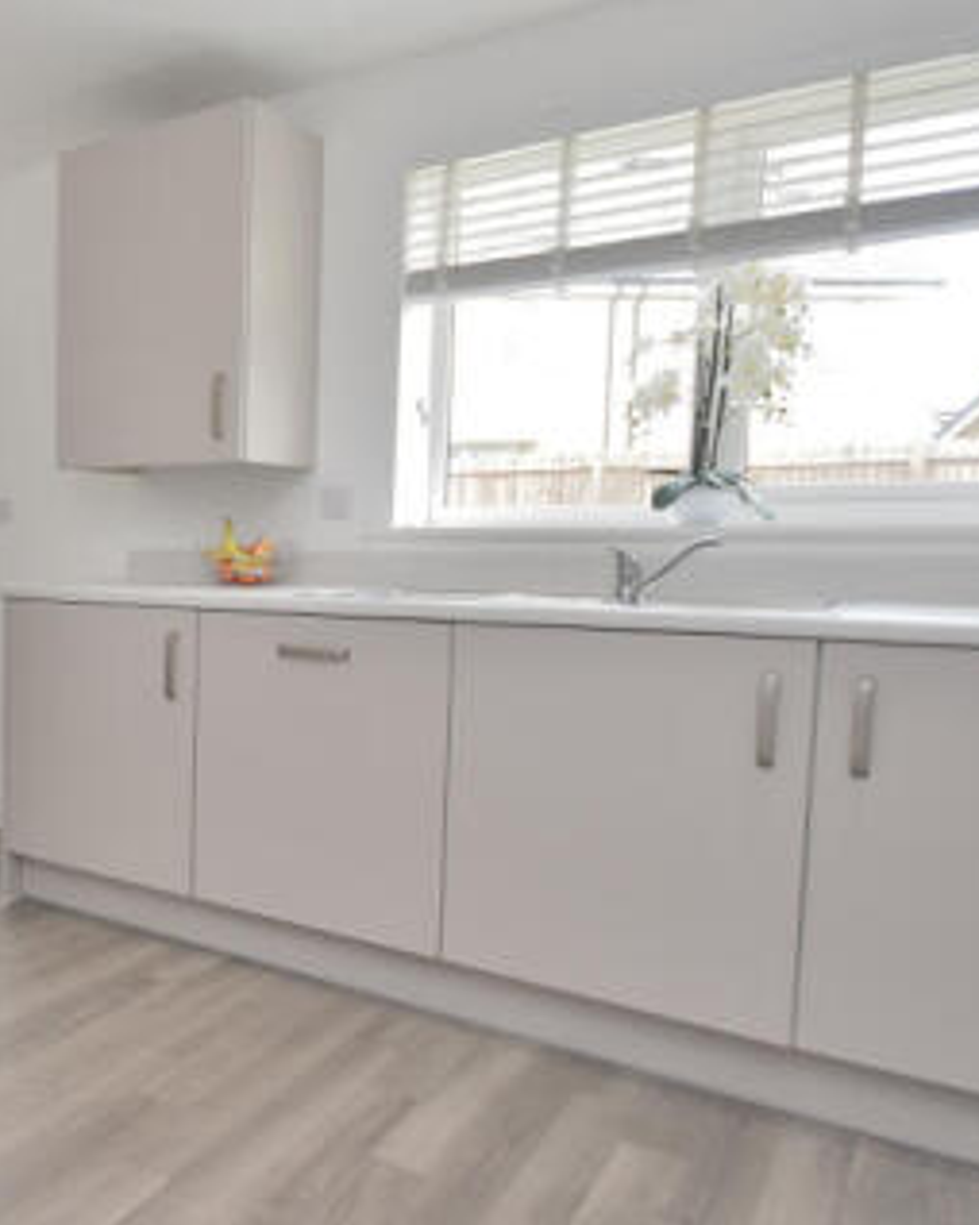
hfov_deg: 41.7
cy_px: 622
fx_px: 1051
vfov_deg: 60.5
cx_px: -48
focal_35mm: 29
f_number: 4.5
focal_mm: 10
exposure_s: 1/200
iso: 400
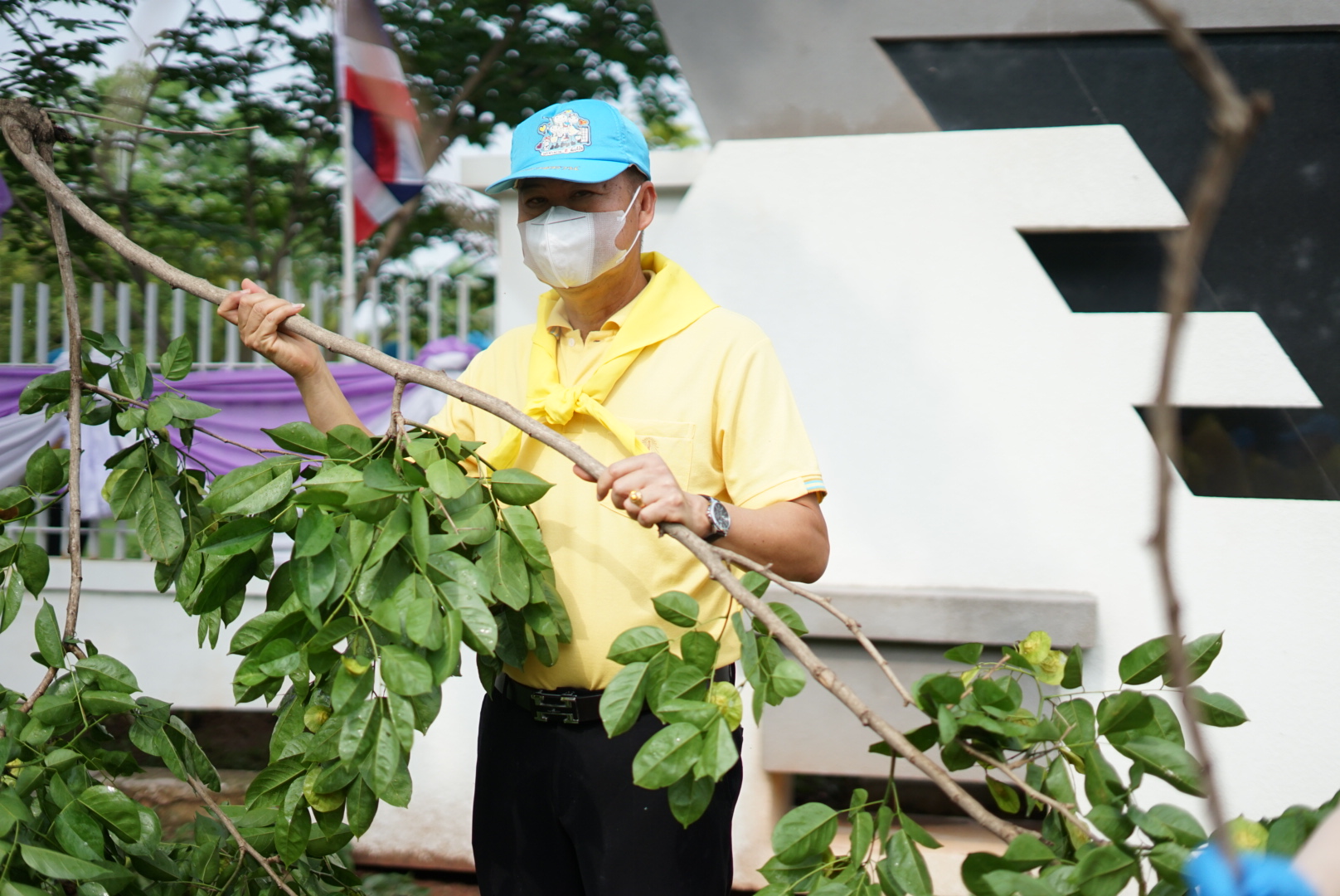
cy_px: 448
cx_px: 670
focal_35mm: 50
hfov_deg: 39.6
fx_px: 1862
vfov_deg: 27.0
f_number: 1.8
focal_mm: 50
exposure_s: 1/8000
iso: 400
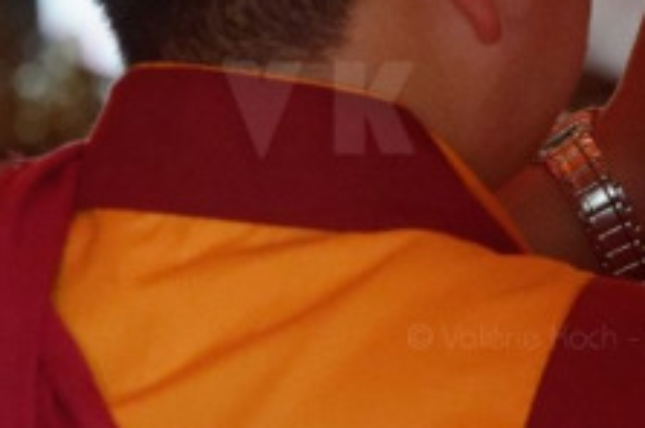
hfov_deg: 2.1
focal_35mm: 968
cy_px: -243
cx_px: 847
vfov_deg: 1.4
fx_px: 17318
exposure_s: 1/500
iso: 2000
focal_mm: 180
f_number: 5.6
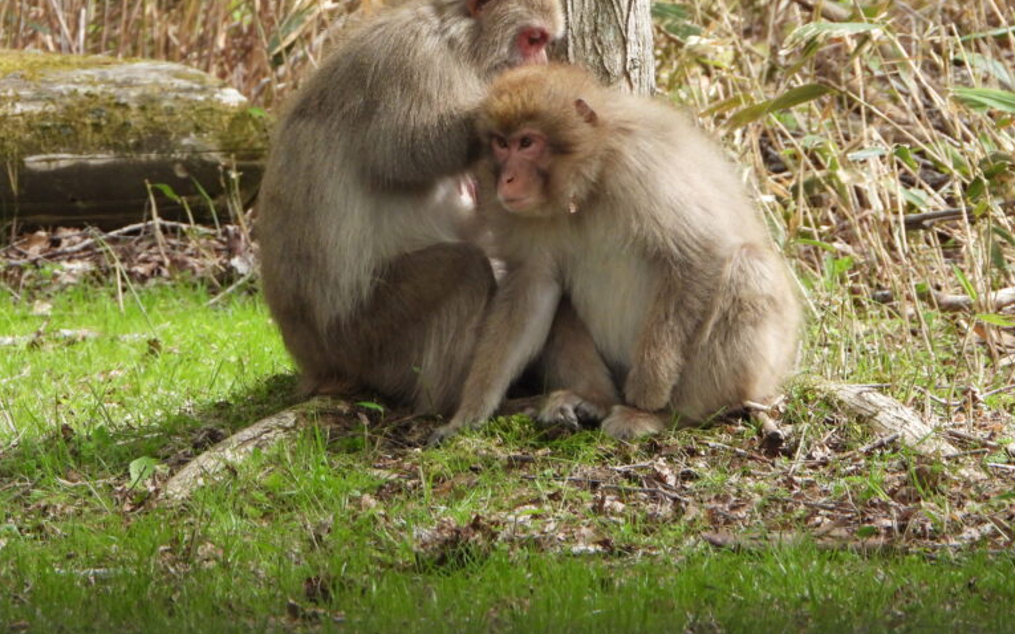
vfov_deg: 1.6
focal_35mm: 798
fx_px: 22073
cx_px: 508
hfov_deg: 2.6
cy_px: 257
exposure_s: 1/320
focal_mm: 135
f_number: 5.6
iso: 400
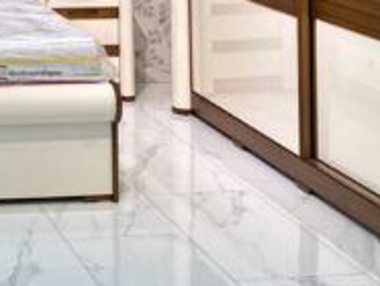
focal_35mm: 103
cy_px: -145
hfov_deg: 18.0
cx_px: -92
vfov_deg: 13.5
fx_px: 1132
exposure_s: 1/100
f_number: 1.78
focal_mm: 6.86
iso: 64
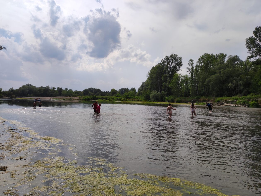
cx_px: 130
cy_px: 98
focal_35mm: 25
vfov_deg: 54.8
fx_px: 188
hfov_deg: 69.4
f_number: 1.79
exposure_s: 1/1282
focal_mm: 4.7
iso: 50
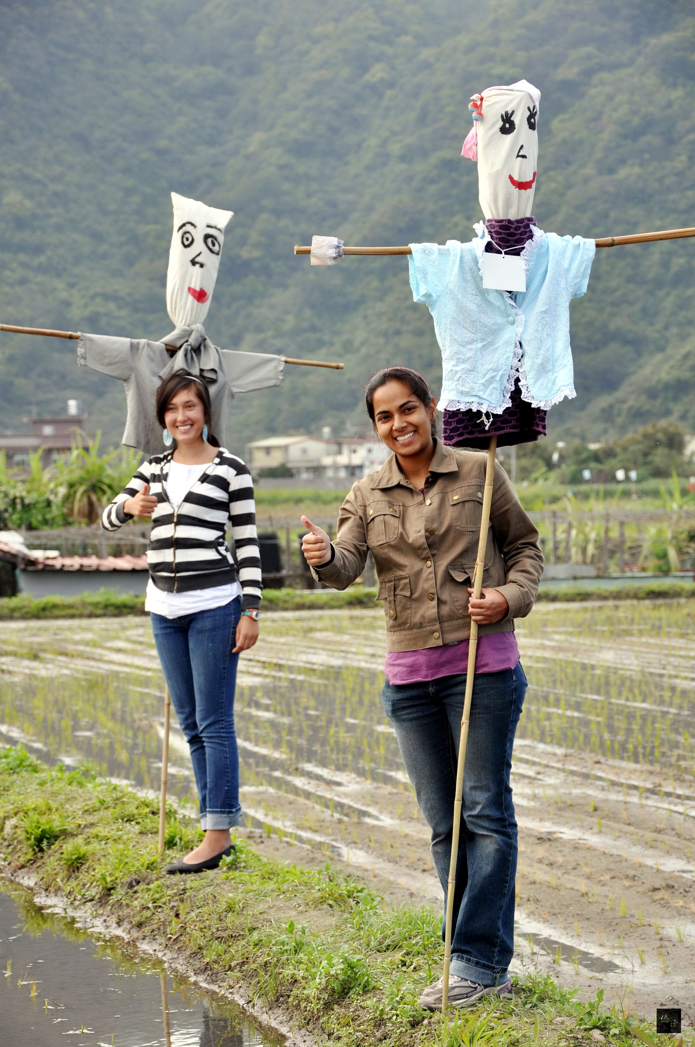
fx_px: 3701
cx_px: 348
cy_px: 524
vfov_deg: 16.1
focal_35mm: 128
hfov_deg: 10.7
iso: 200
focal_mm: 85
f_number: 8
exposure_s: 1/250
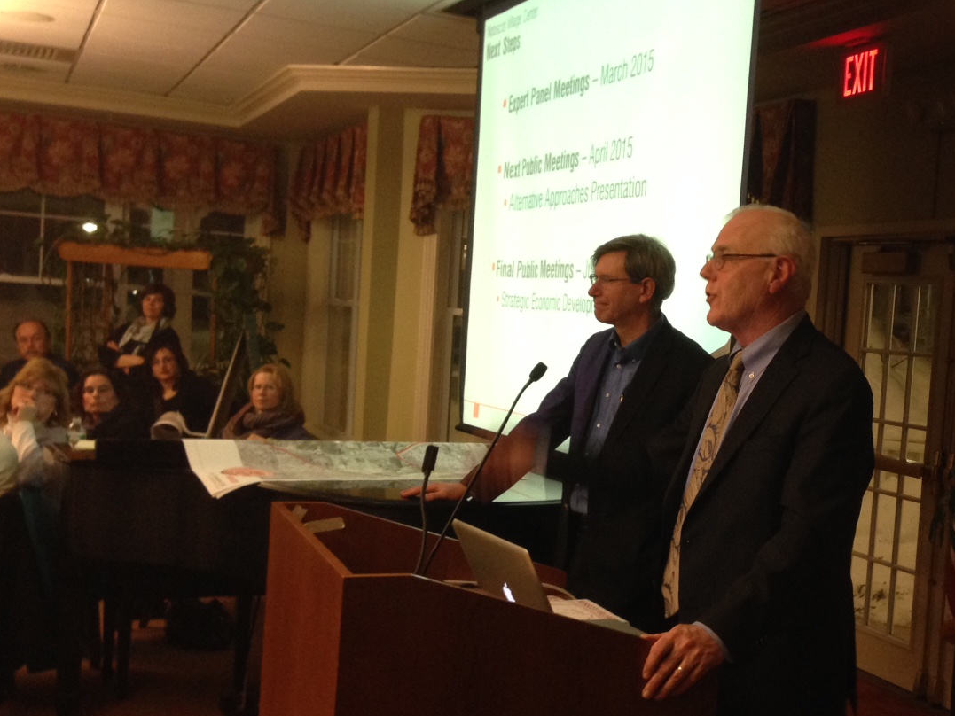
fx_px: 1380
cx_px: 696
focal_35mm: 50
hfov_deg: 37.4
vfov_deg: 29.1
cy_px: 407
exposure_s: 1/20
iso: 200
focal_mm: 4.12
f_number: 2.4
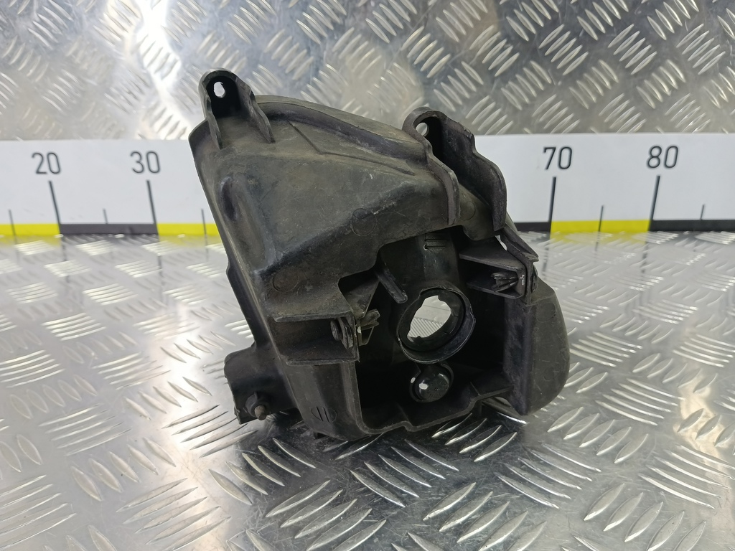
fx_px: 488
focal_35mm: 23
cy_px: 276
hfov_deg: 73.9
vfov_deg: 58.9
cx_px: 368
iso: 152
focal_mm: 4.11
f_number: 1.6
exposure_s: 1/50
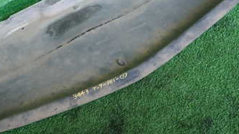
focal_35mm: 49
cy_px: 38
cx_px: 84
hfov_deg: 41.6
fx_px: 311
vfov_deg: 24.2
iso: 200
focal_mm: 4.5
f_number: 2
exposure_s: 1/40
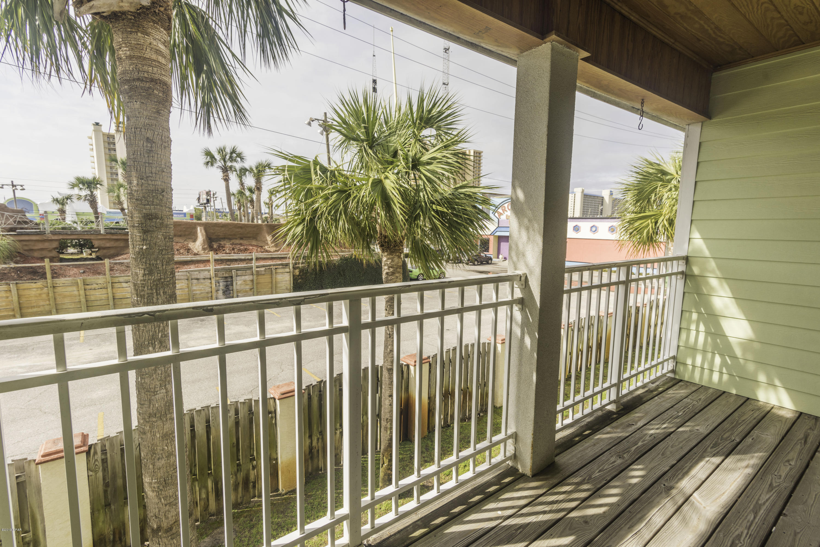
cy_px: 274
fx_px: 387
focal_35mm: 17
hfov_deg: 93.3
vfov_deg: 70.5
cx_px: 410
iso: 100
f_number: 10
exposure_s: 1/160
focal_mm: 17
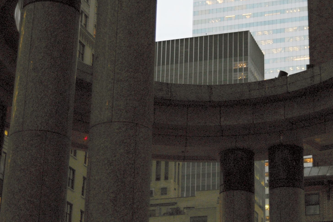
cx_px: 231
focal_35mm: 80
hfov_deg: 25.2
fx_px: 740
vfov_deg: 17.0
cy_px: 77
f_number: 4
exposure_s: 1/30
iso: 200
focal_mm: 38
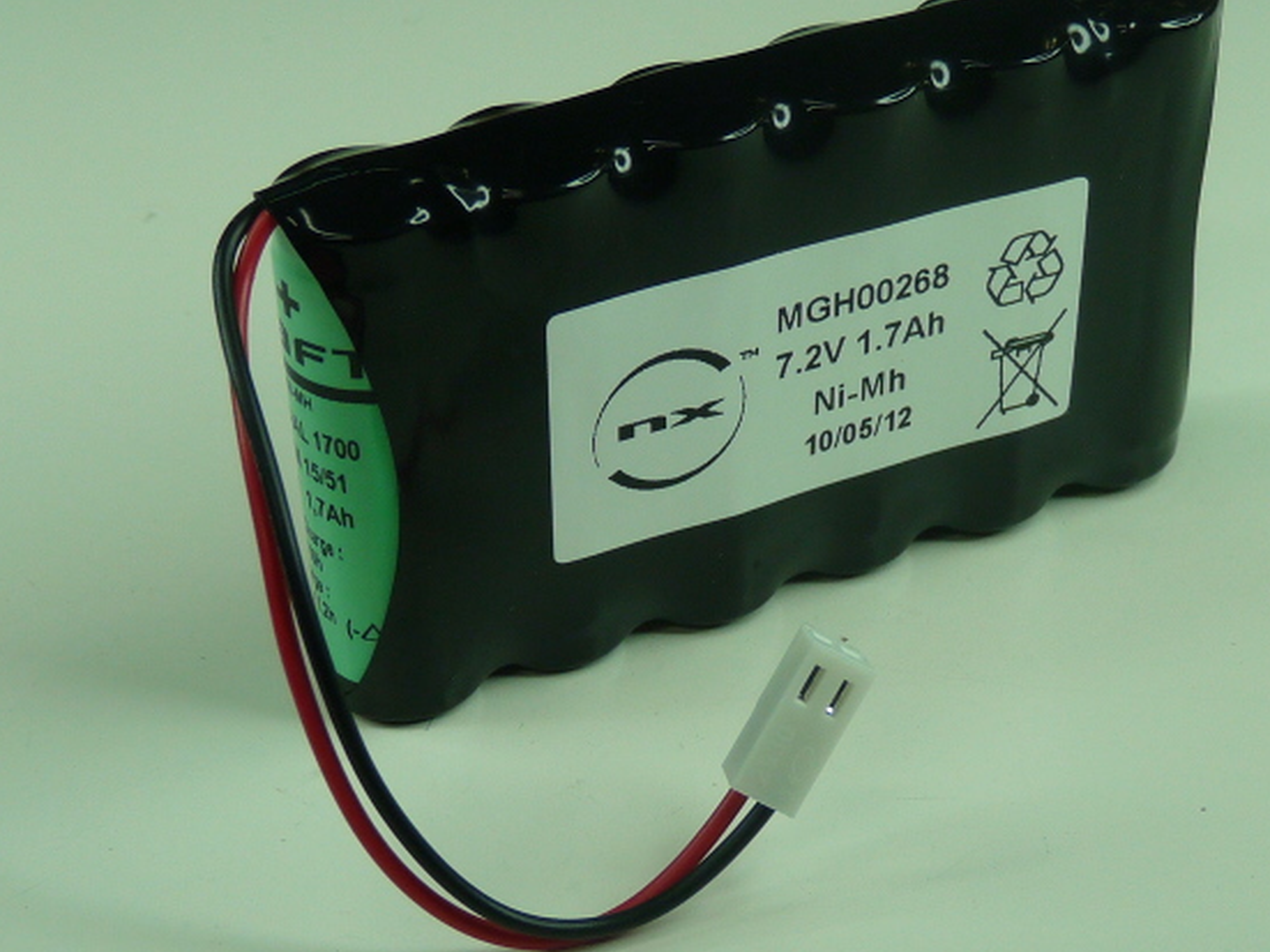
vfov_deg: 18.7
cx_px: 708
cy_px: 436
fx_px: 2898
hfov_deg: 24.7
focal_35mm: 79
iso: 100
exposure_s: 1/100
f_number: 3
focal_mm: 6.8
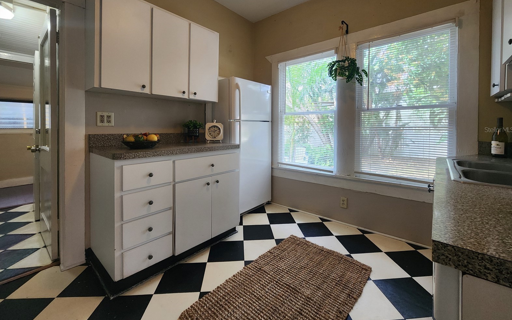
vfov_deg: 77.8
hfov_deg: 105.3
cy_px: 129
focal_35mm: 14
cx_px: 255
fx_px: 195
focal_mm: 2.2
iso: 250
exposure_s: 1/60
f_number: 2.2
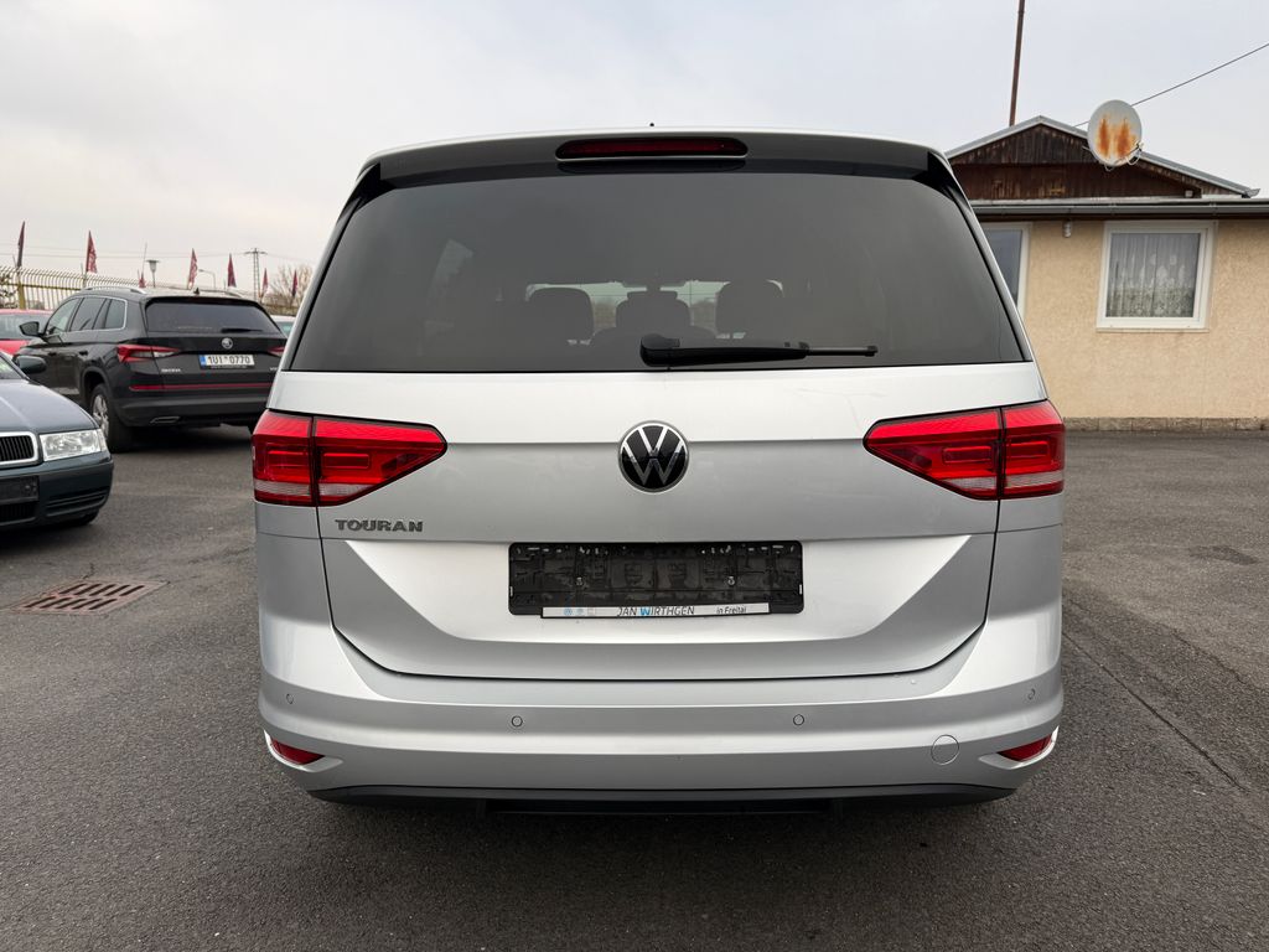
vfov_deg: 56.8
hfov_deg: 71.6
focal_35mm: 24
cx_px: 634
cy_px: 476
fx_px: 880
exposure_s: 1/728
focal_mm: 6.76
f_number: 1.78
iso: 80
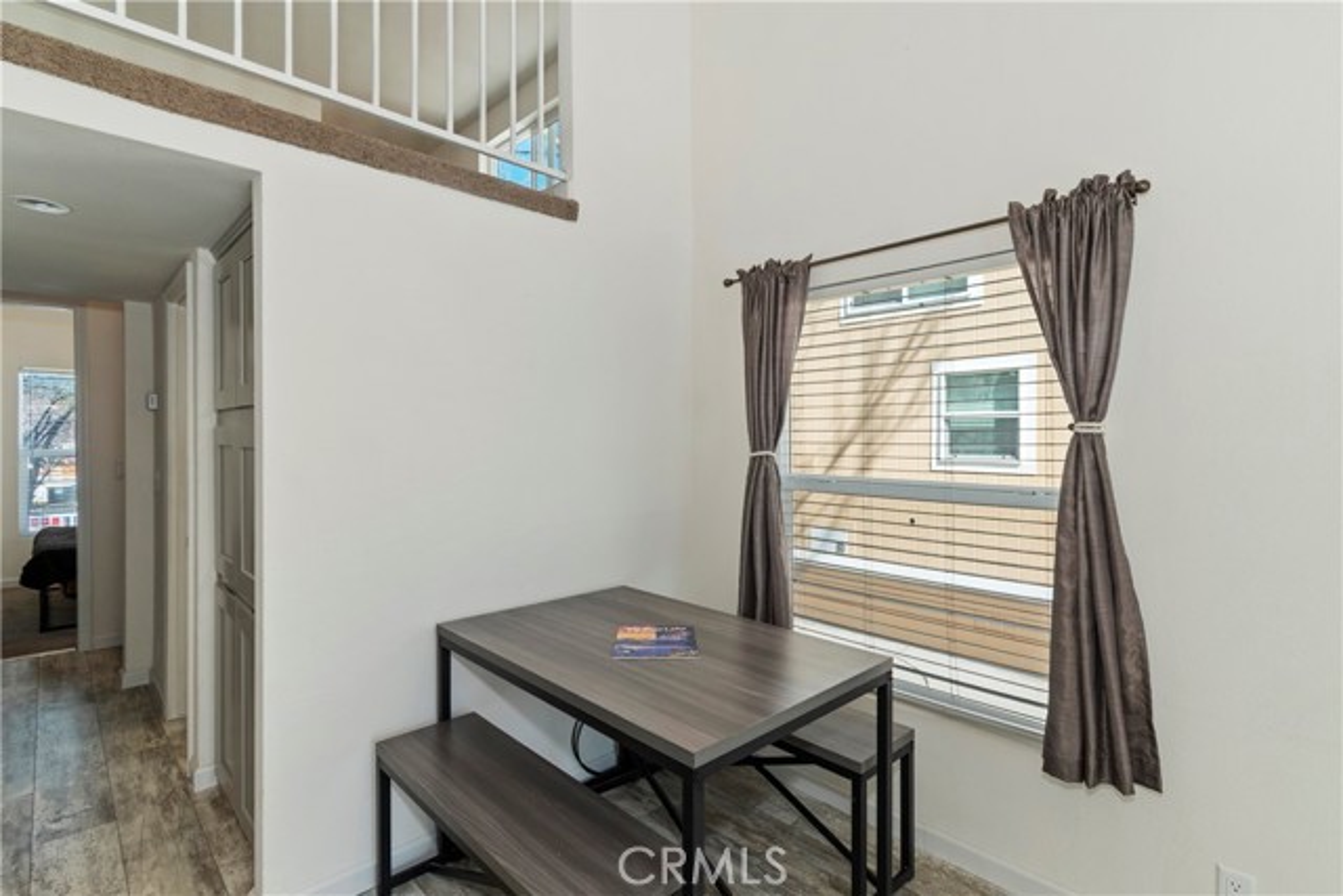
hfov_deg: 100.4
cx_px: 672
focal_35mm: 15
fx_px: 560
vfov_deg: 77.4
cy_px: 448
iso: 100
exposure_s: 1/30
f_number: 8
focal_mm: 10
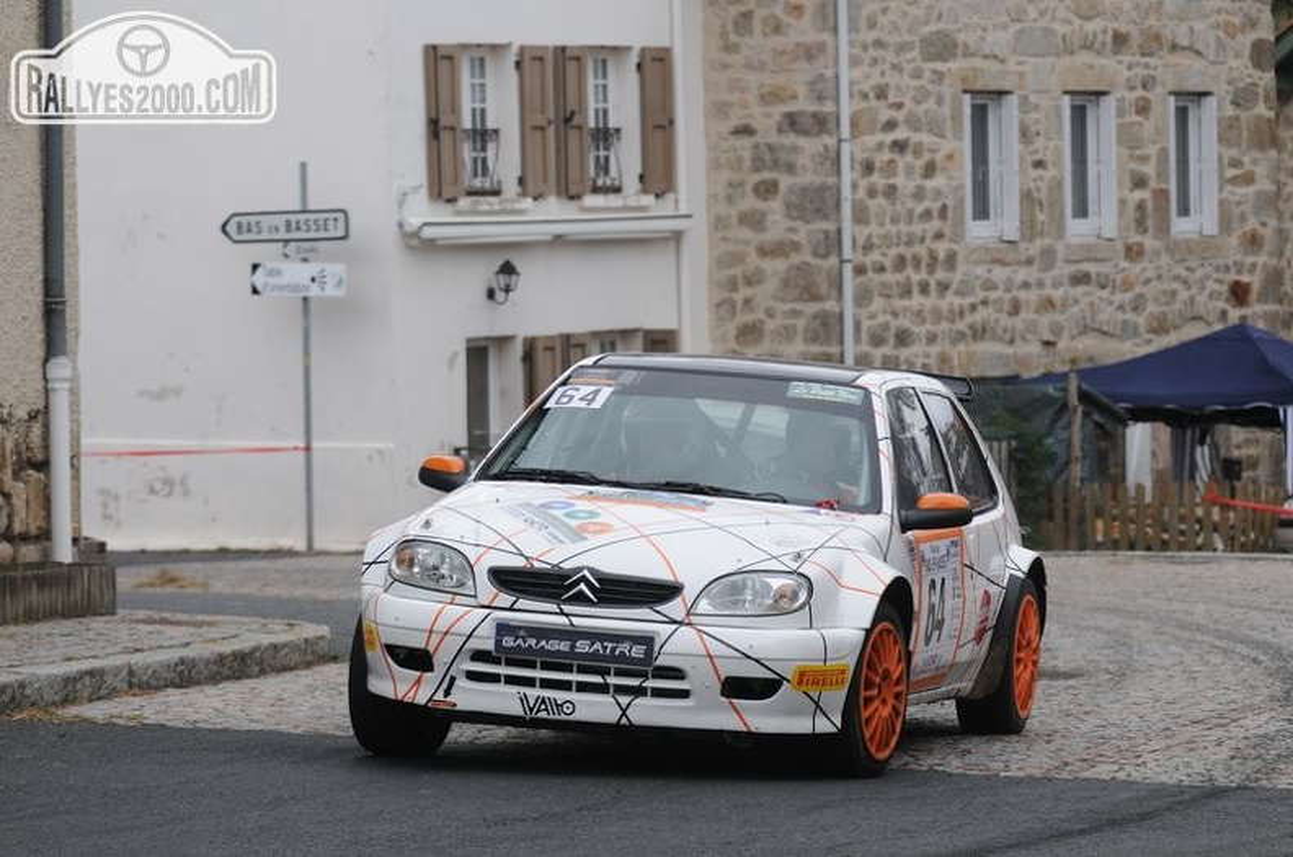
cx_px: 646
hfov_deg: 11.4
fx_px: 6453
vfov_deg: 7.6
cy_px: 428
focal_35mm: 180
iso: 400
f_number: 16
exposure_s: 1/800
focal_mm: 120
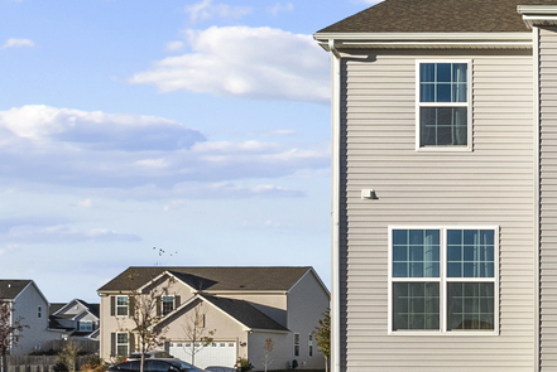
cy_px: 251
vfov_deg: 20.6
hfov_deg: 25.9
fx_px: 1022
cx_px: 733
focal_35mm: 66
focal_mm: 18
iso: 640
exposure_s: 1/15
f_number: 8
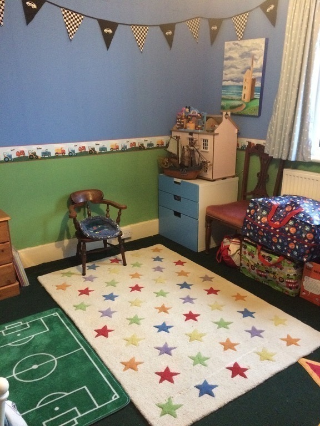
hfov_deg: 48.2
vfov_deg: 61.7
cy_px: 213
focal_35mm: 29
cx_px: 160
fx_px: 357
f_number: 2.2
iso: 320
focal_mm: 4.15
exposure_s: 1/17
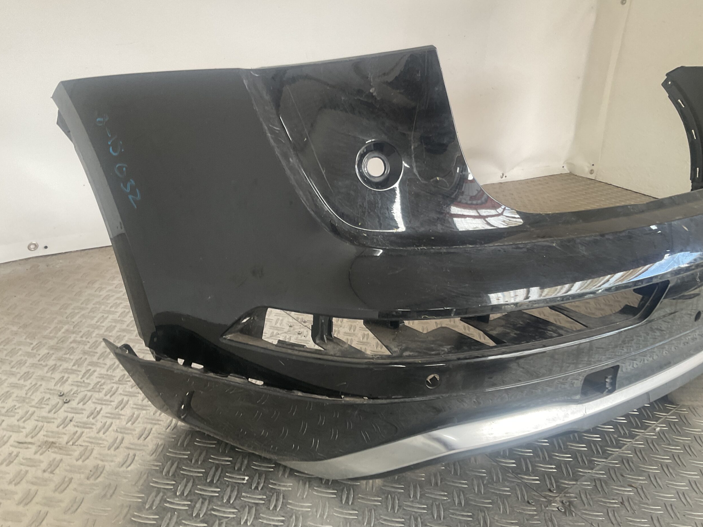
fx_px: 609
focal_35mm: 30
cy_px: 263
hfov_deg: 60.0
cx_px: 357
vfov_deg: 46.8
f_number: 1.8
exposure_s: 1/50
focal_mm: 3
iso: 50
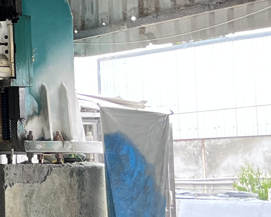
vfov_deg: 11.5
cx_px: -353
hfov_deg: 12.0
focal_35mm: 134
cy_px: 67
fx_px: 1075
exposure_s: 1/121
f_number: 1.6
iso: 80
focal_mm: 5.1
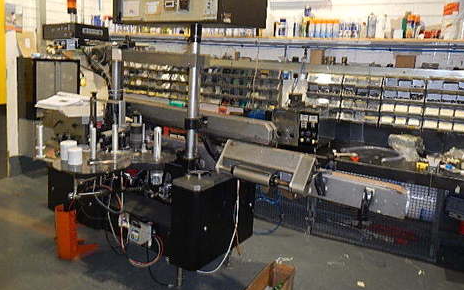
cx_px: 216
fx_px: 405
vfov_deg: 39.1
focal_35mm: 32
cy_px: 106
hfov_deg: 59.6
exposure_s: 1/30
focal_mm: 5
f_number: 3.9
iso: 320
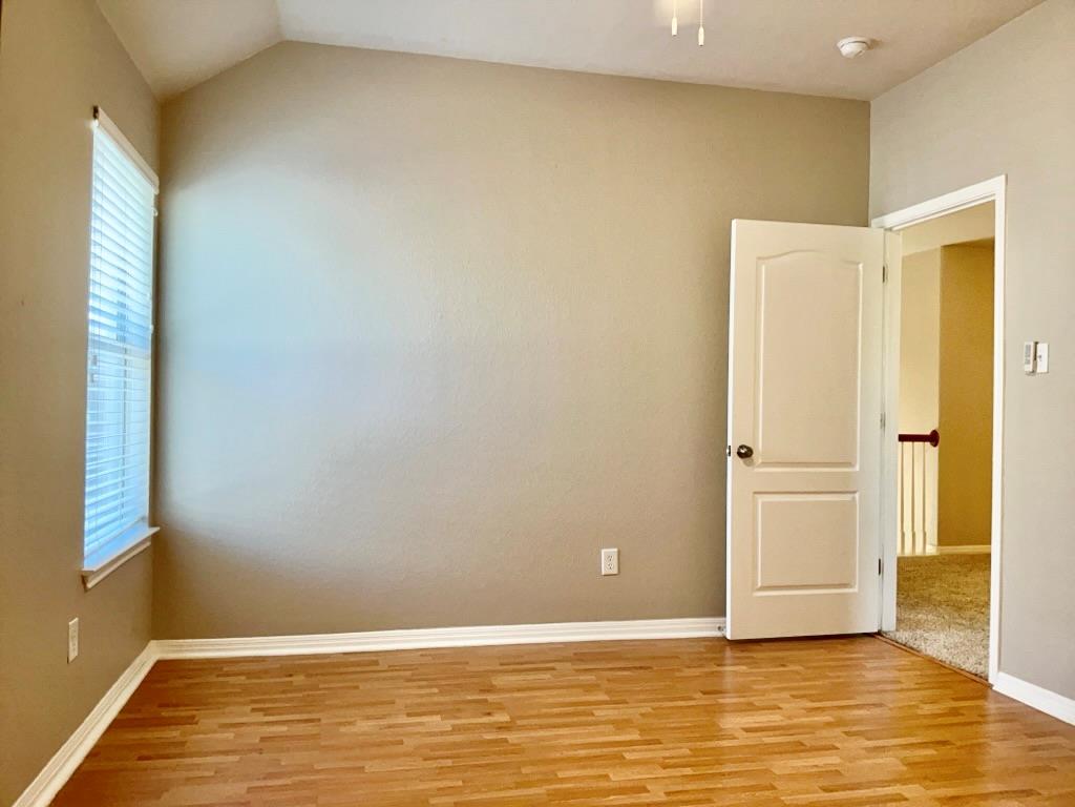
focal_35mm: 27
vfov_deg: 51.4
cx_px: 538
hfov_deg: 65.3
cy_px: 404
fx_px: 838
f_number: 1.8
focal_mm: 3
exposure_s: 1/60
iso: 64
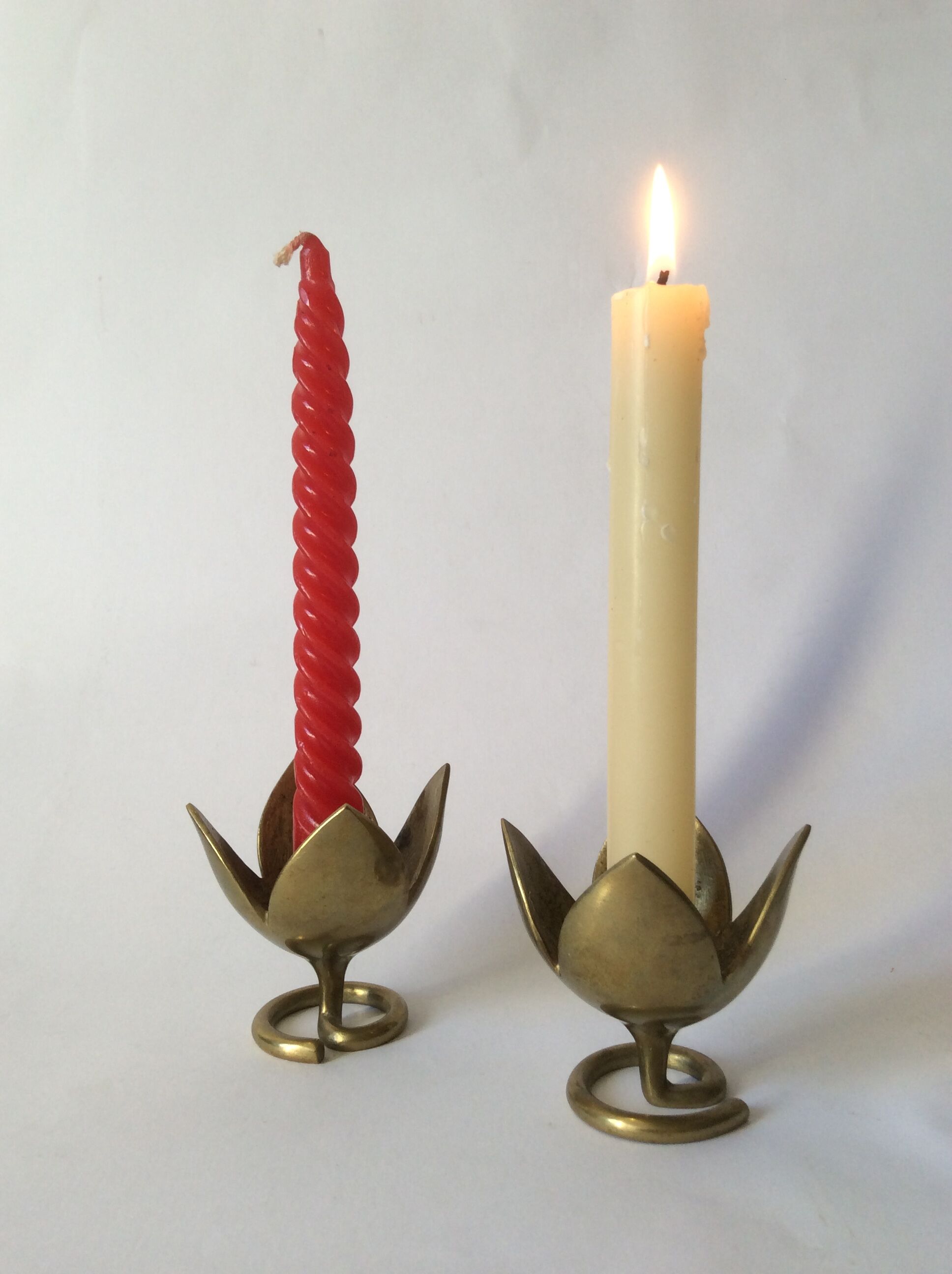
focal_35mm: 32
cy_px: 637
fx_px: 1177
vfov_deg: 56.9
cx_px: 476
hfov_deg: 44.1
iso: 32
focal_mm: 3.3
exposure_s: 1/50
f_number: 2.4
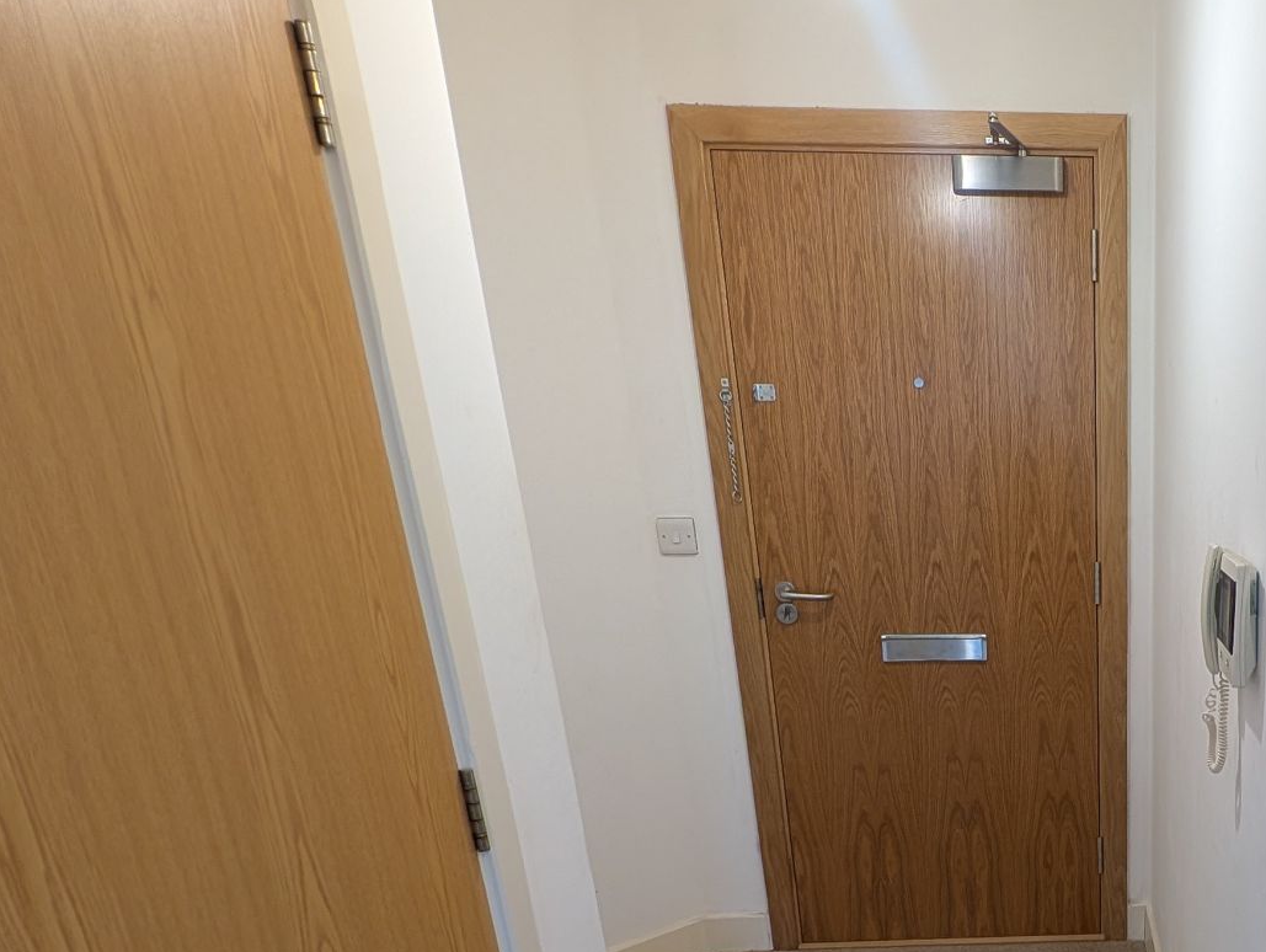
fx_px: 1025
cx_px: 1117
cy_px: 828
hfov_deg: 55.7
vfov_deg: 45.8
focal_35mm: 28
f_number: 1.95
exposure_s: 1/23.8
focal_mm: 2.23
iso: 55
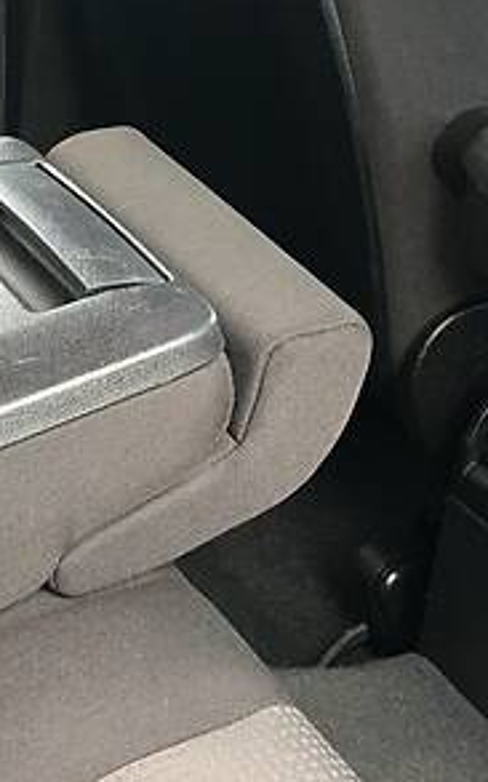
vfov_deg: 24.6
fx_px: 1788
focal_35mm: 84
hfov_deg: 15.3
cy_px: 280
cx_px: 19
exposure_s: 1/33
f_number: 2.2
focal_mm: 4.2
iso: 50
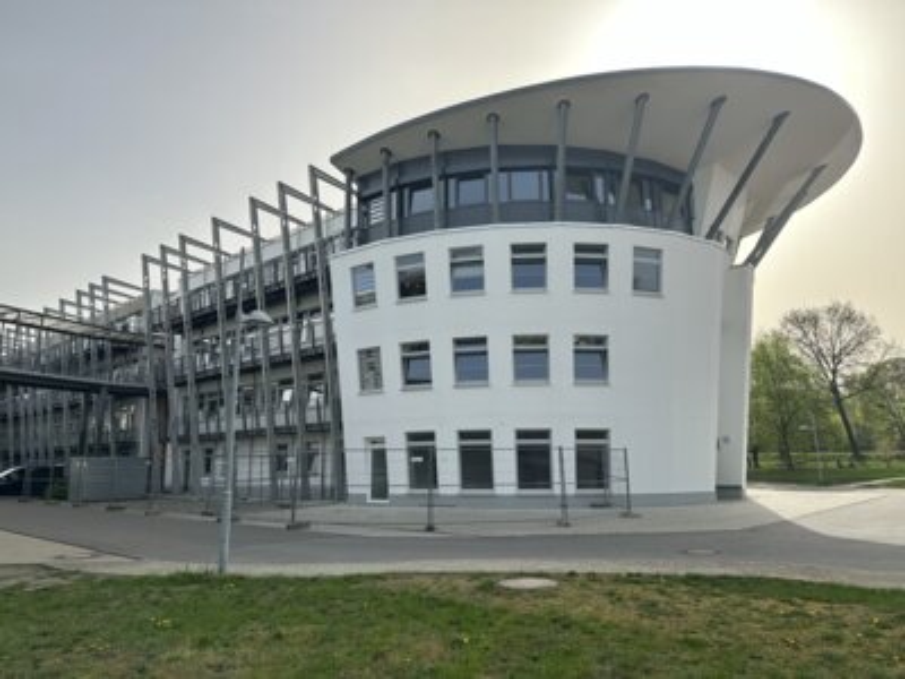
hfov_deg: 71.6
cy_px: 340
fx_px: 627
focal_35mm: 24
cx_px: 452
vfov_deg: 56.8
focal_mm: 6.86
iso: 80
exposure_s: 1/4016
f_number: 1.78
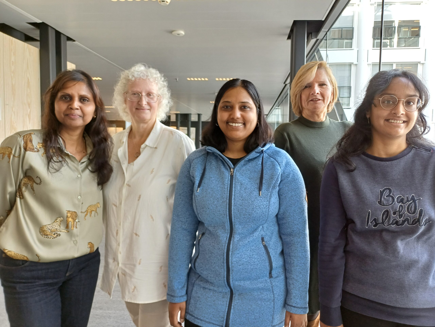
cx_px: 218
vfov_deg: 54.9
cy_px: 164
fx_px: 314
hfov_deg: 69.4
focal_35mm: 25
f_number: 1.8
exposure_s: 1/50
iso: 200
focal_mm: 4.65
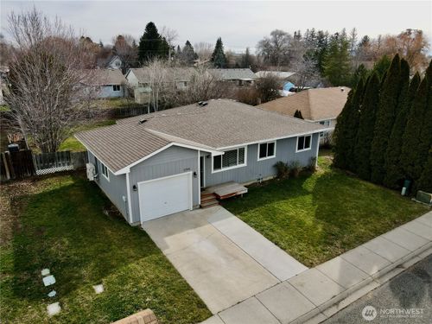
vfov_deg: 56.8
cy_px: 162
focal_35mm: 24
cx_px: 216
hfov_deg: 71.6
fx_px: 300
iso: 100
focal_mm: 4.5
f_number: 2.8
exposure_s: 1/725
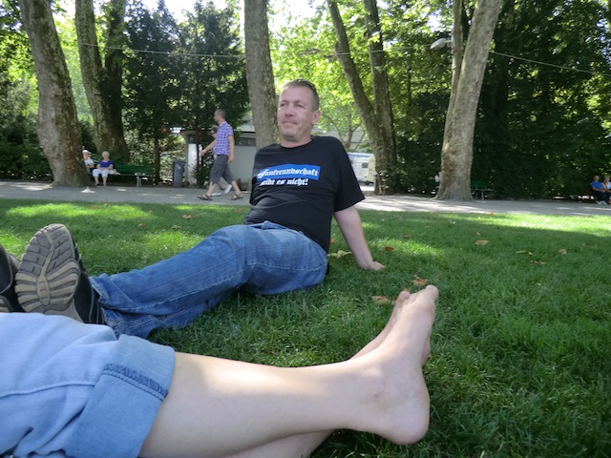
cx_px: 306
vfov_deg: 56.8
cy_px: 229
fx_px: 424
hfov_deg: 71.6
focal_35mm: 24
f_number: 3.2
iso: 64
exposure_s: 1/80
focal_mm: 4.3
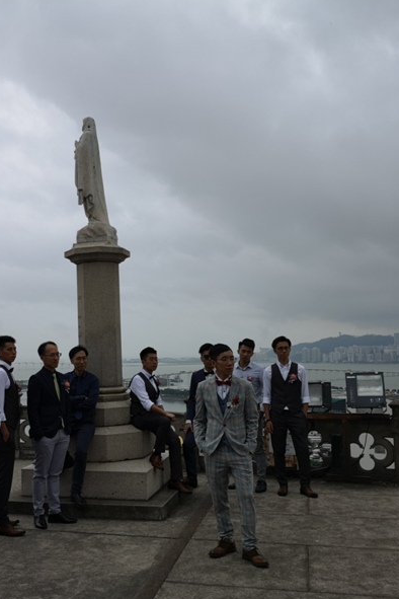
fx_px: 632
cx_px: 118
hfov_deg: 34.6
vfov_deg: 50.7
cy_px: 300
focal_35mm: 38
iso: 50
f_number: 1.8
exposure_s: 1/2252
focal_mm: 3.95
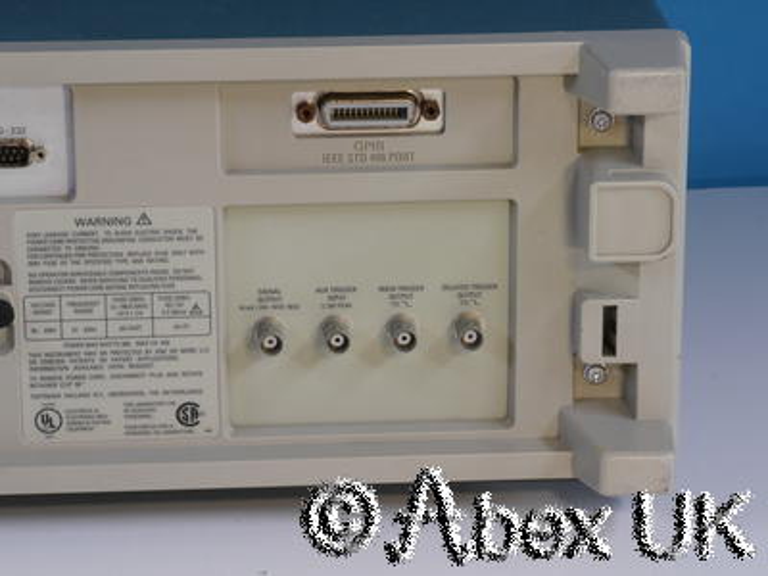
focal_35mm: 146
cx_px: 384
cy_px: 288
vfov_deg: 10.2
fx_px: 3239
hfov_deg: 13.5
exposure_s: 1/3.2
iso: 800
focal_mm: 73
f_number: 22
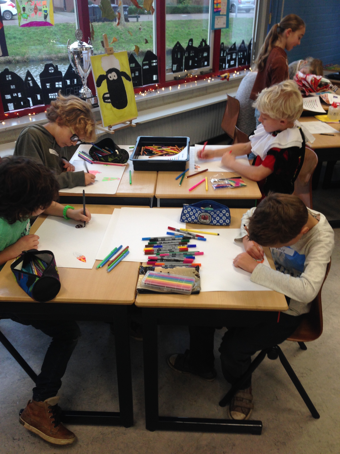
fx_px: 432
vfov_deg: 55.4
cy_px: 227
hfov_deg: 42.9
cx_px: 170
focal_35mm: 33
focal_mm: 4.12
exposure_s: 1/20
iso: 64
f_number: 2.4
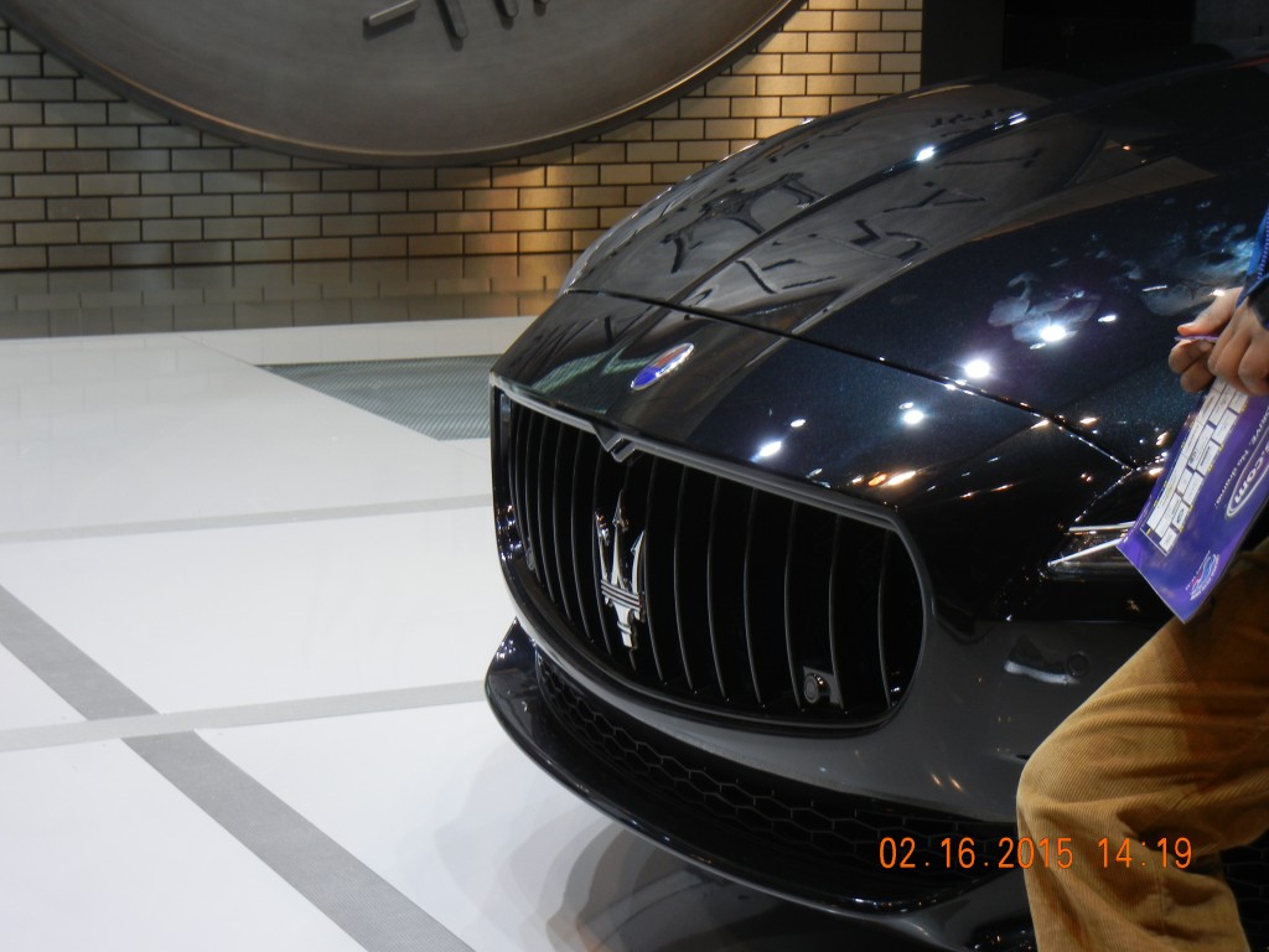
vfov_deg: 19.1
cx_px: 634
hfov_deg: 25.3
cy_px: 476
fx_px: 2823
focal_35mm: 77
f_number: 4.3
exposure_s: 1/60
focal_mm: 13.9
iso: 167
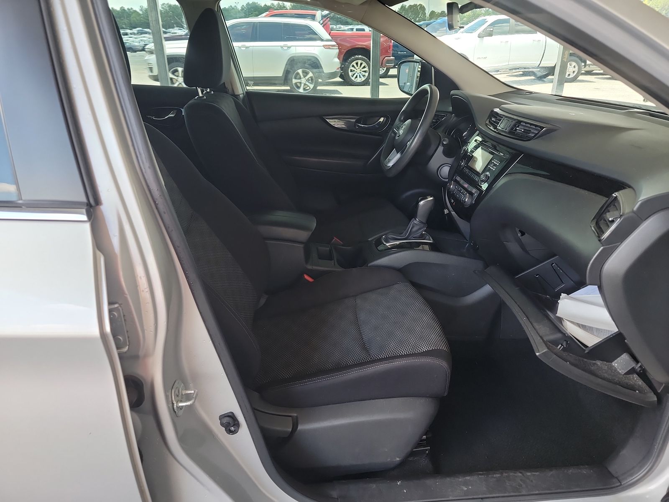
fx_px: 464
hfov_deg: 71.6
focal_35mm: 24
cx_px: 334
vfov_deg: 56.8
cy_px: 251
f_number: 1.8
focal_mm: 6.7
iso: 151
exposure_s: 1/59
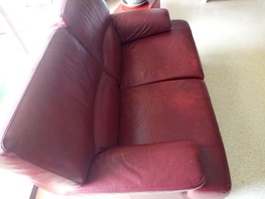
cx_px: 132
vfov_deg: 53.1
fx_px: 199
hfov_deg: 67.3
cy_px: 100
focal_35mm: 26
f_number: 1.8
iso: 622
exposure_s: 1/25
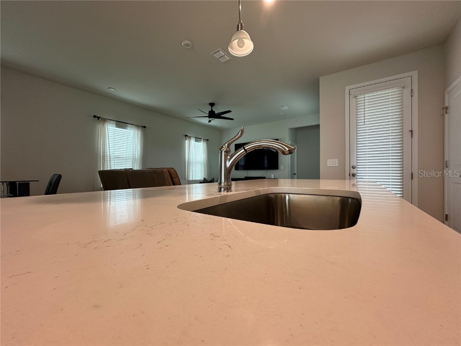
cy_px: 173
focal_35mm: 14
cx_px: 230
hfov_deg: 102.1
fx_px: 186
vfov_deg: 85.7
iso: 160
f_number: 2.2
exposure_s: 1/60
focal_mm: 2.22
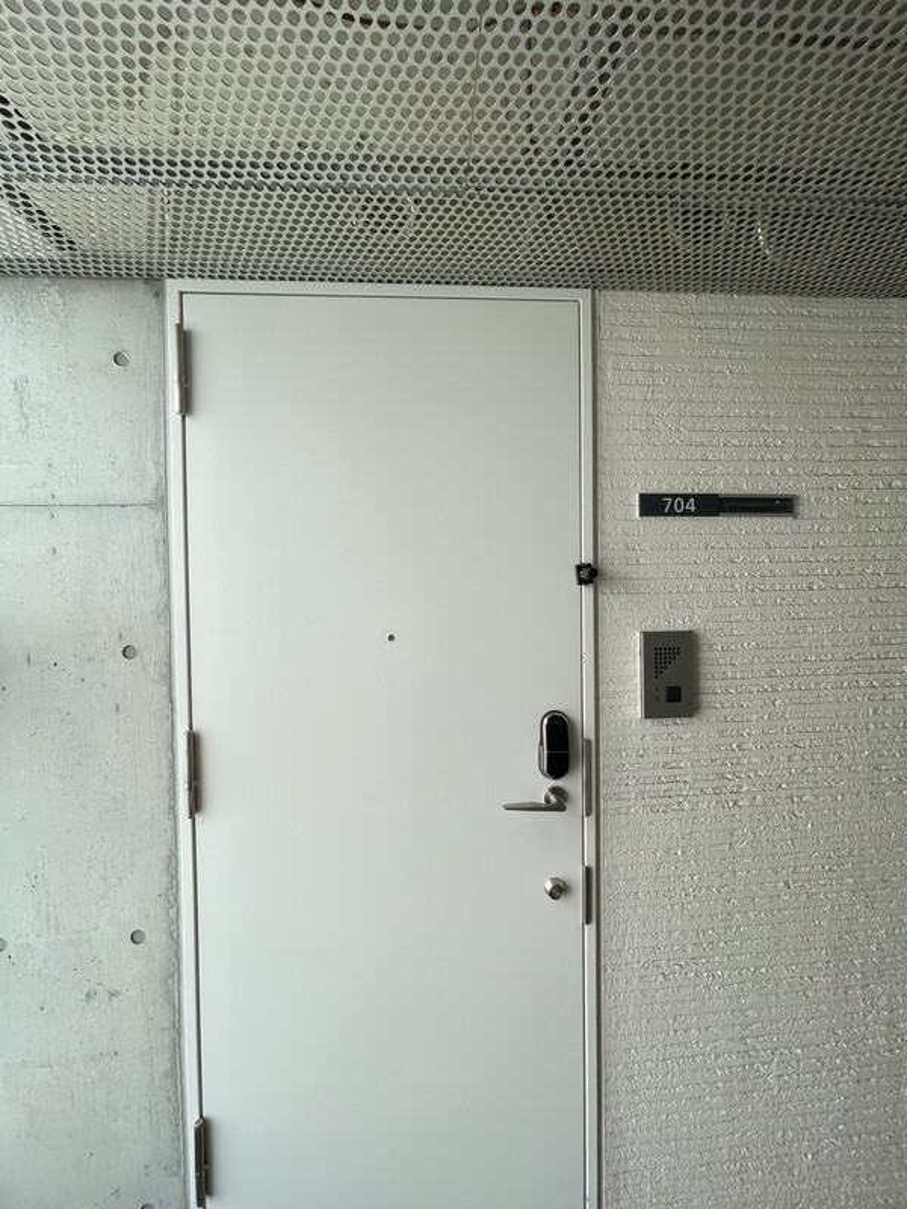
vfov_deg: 102.1
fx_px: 489
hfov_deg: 85.7
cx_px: 454
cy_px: 604
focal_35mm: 14
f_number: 2.4
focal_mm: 1.54
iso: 50
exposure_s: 1/99
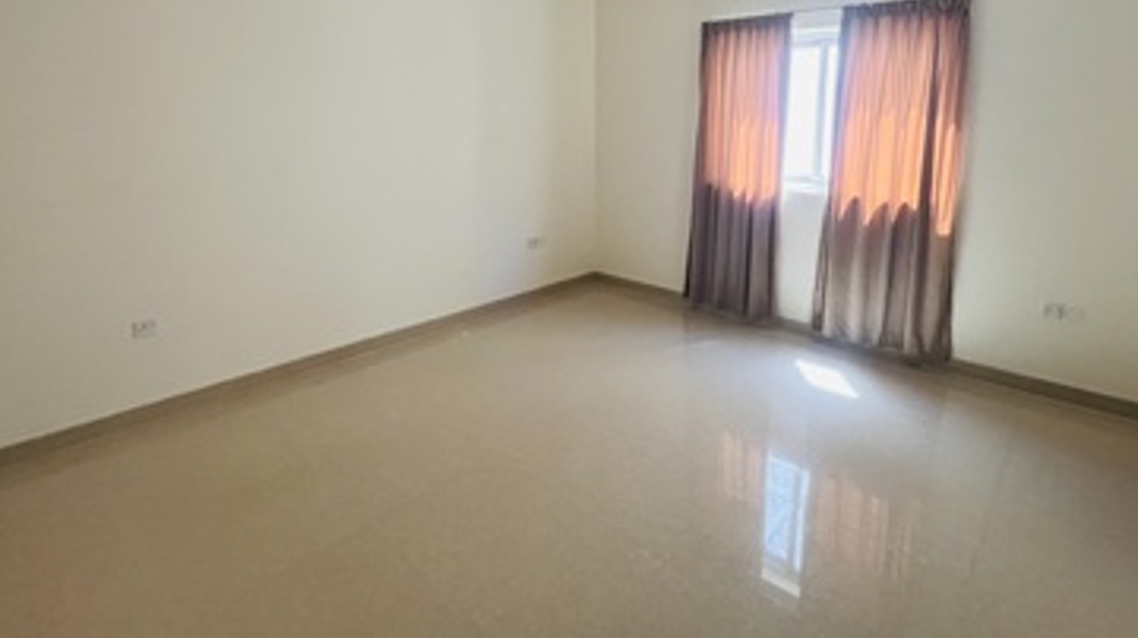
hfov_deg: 92.5
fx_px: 543
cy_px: 207
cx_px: 612
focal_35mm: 18
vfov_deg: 59.4
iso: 250
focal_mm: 1.57
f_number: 1.8
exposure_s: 1/60
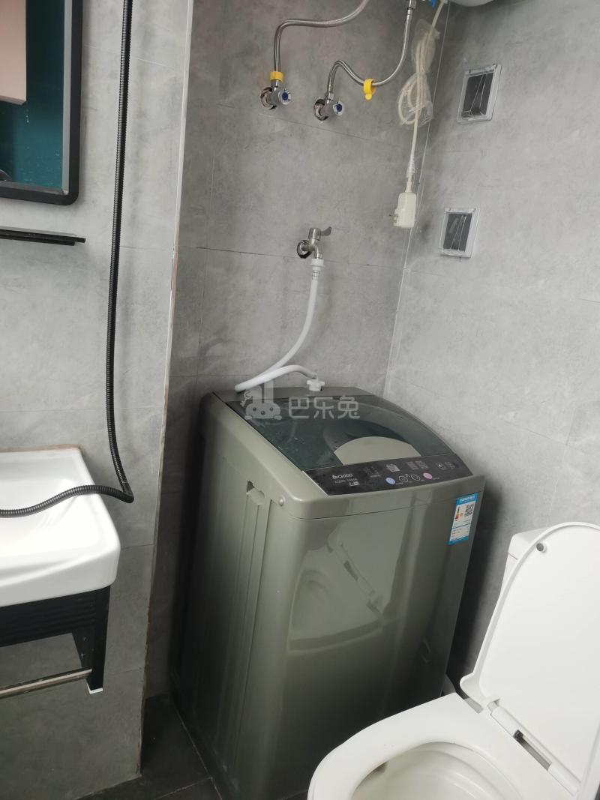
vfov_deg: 65.3
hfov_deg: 51.3
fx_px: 624
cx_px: 300
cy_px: 400
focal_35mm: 27
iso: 320
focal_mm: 5.58
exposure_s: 1/33.3
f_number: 1.8
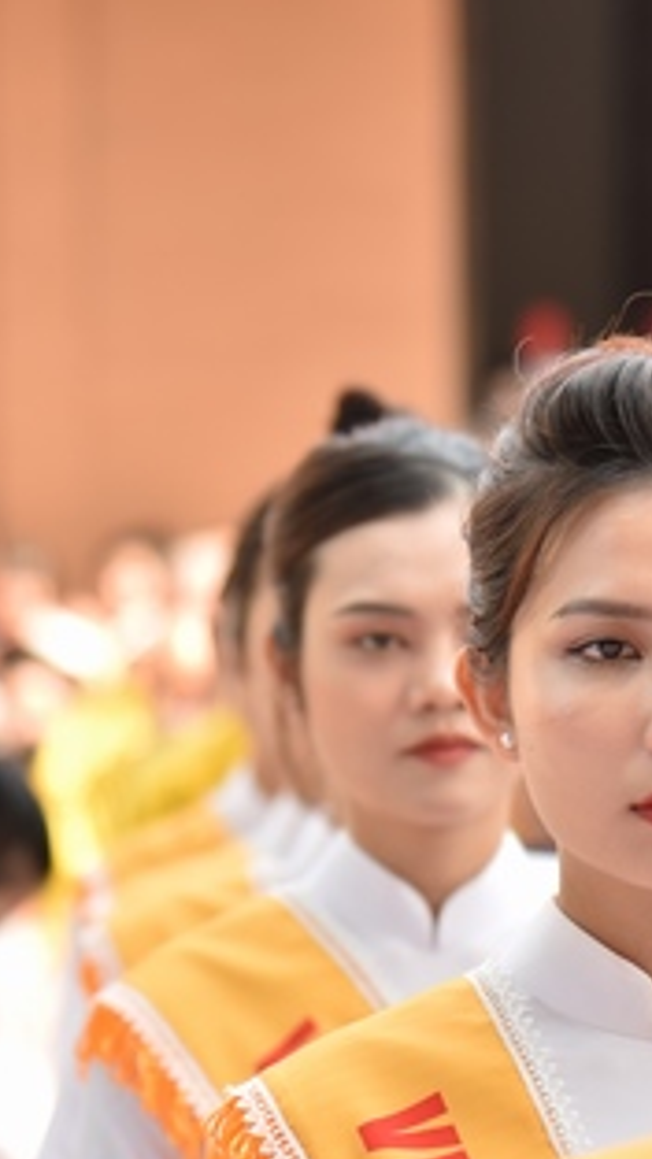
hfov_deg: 4.7
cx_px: 411
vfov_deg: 8.3
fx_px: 8024
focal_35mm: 261
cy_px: 789
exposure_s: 1/80
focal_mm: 120
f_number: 4
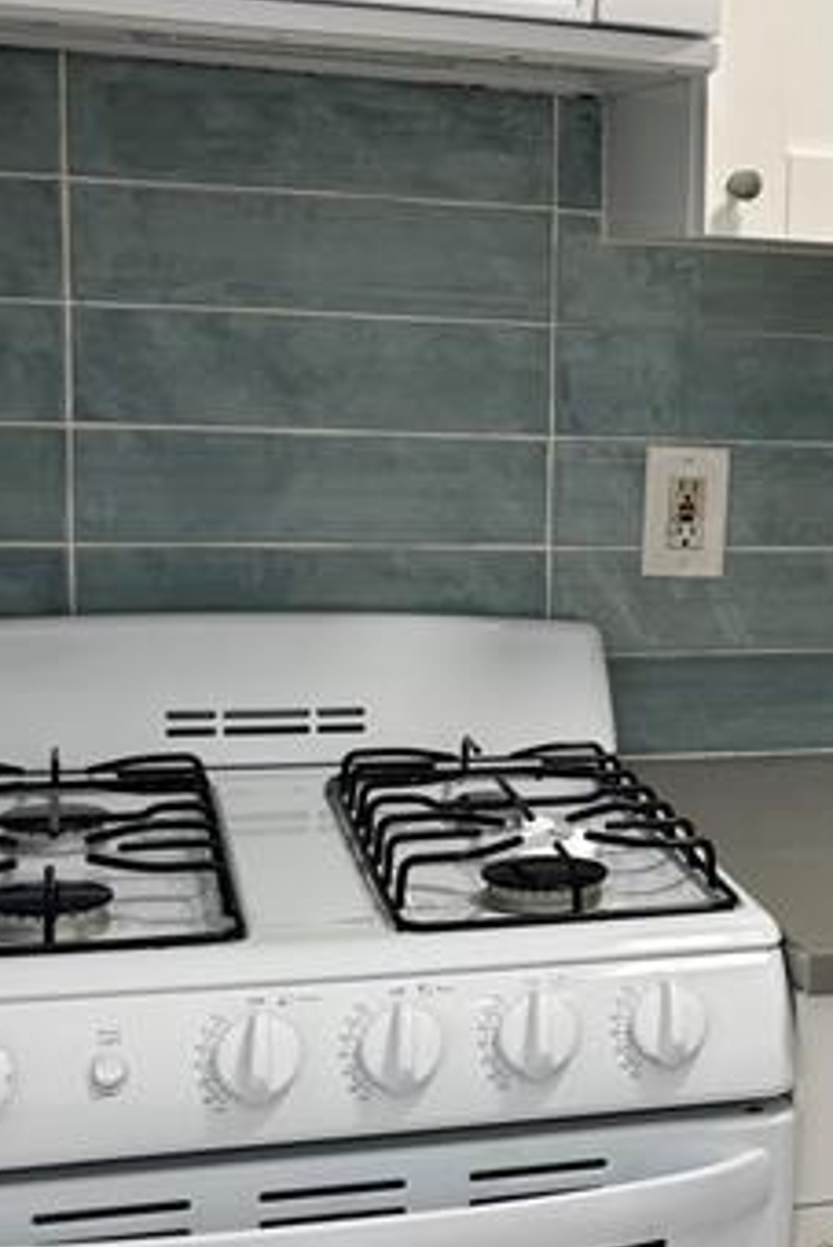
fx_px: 2115
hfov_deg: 21.1
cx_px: 939
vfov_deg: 32.9
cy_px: 635
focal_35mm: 61
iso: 64
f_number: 1.6
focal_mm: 5.96
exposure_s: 1/60
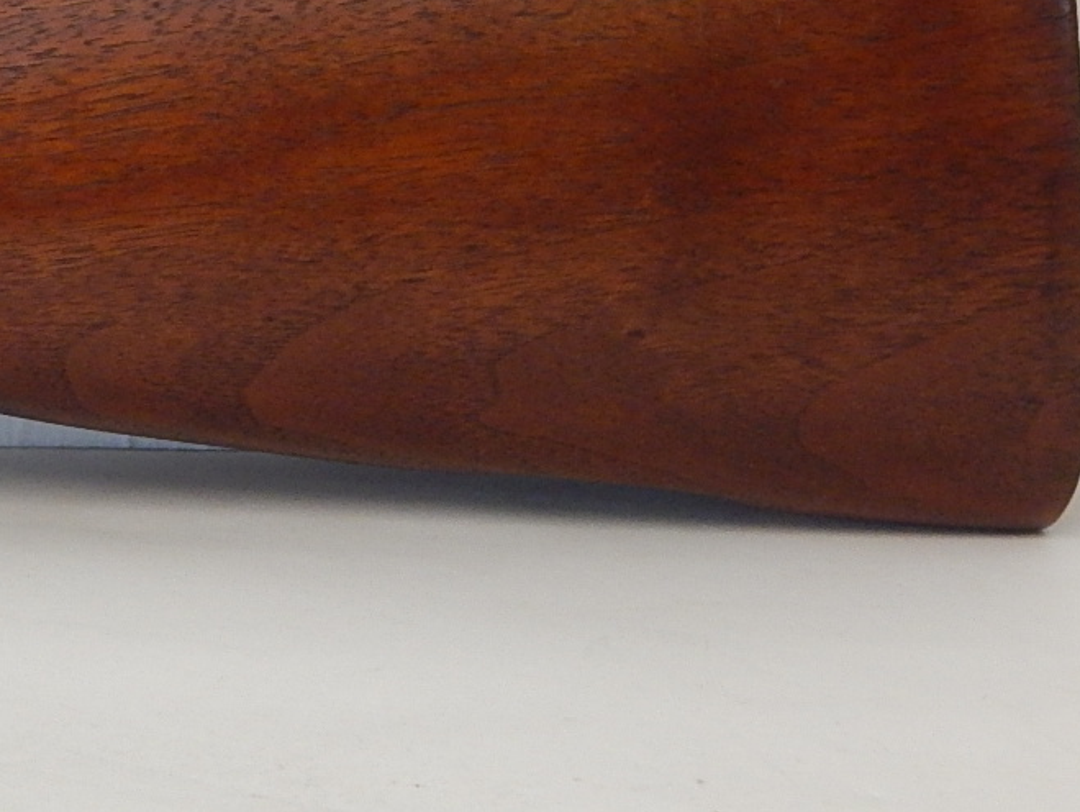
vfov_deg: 10.0
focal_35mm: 148
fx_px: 4620
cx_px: -118
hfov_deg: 13.1
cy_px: 80
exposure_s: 1/40
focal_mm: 10.9
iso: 400
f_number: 4
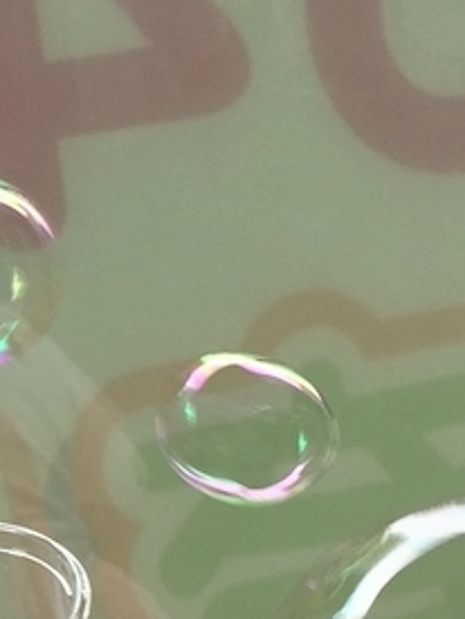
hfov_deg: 11.1
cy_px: 471
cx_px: -330
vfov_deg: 15.6
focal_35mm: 126
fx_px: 2257
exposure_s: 1/232
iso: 32
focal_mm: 4.15
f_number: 2.2
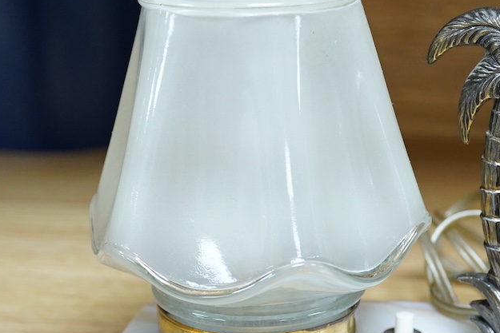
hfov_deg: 25.0
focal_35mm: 81
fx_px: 1125
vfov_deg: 16.8
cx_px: 273
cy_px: 200
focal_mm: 30
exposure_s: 1/160
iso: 2500
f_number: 7.1
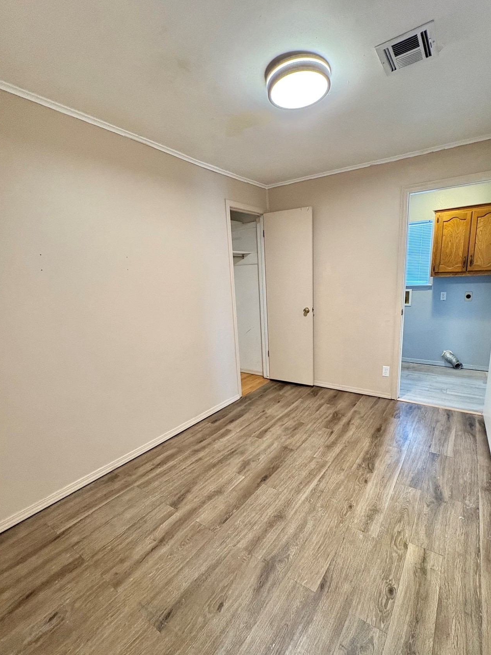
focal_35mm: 16
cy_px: 343
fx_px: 303
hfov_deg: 77.7
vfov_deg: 94.4
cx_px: 278
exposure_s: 1/60
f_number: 2.2
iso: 400
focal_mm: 2.22
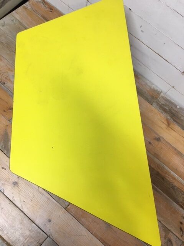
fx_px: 206
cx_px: 92
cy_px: 123
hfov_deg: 48.2
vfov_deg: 61.7
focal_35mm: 29
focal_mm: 4.15
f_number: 2.2
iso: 32
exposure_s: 1/17
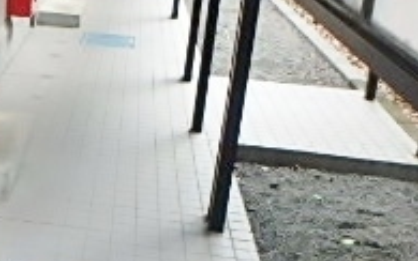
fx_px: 832
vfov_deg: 17.8
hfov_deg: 25.6
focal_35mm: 73
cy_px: 173
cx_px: -66
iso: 500
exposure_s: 1/250
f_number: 3.5
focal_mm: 3.7
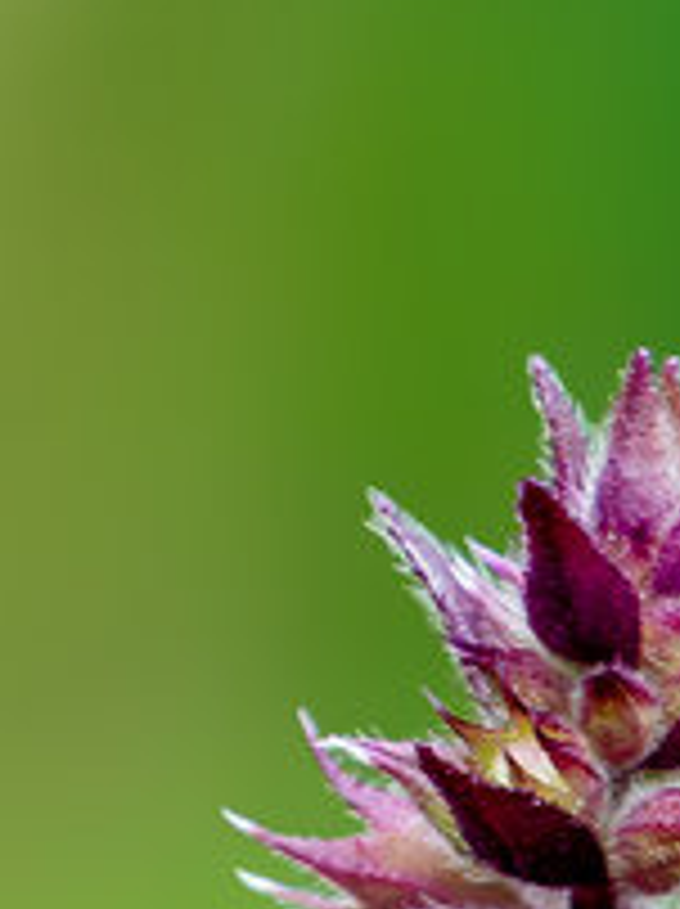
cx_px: 1797
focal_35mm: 3051
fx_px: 80082
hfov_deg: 0.5
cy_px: 2198
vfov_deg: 0.7
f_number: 8
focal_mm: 400
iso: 1600
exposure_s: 1/500
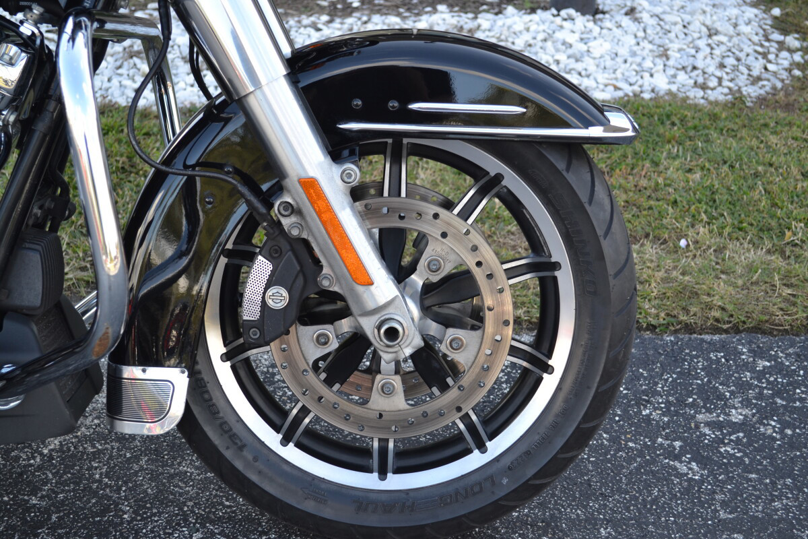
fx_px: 1212
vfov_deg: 25.1
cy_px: 270
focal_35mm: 54
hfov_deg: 36.9
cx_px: 404
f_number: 5.6
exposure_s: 1/125
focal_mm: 36
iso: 200
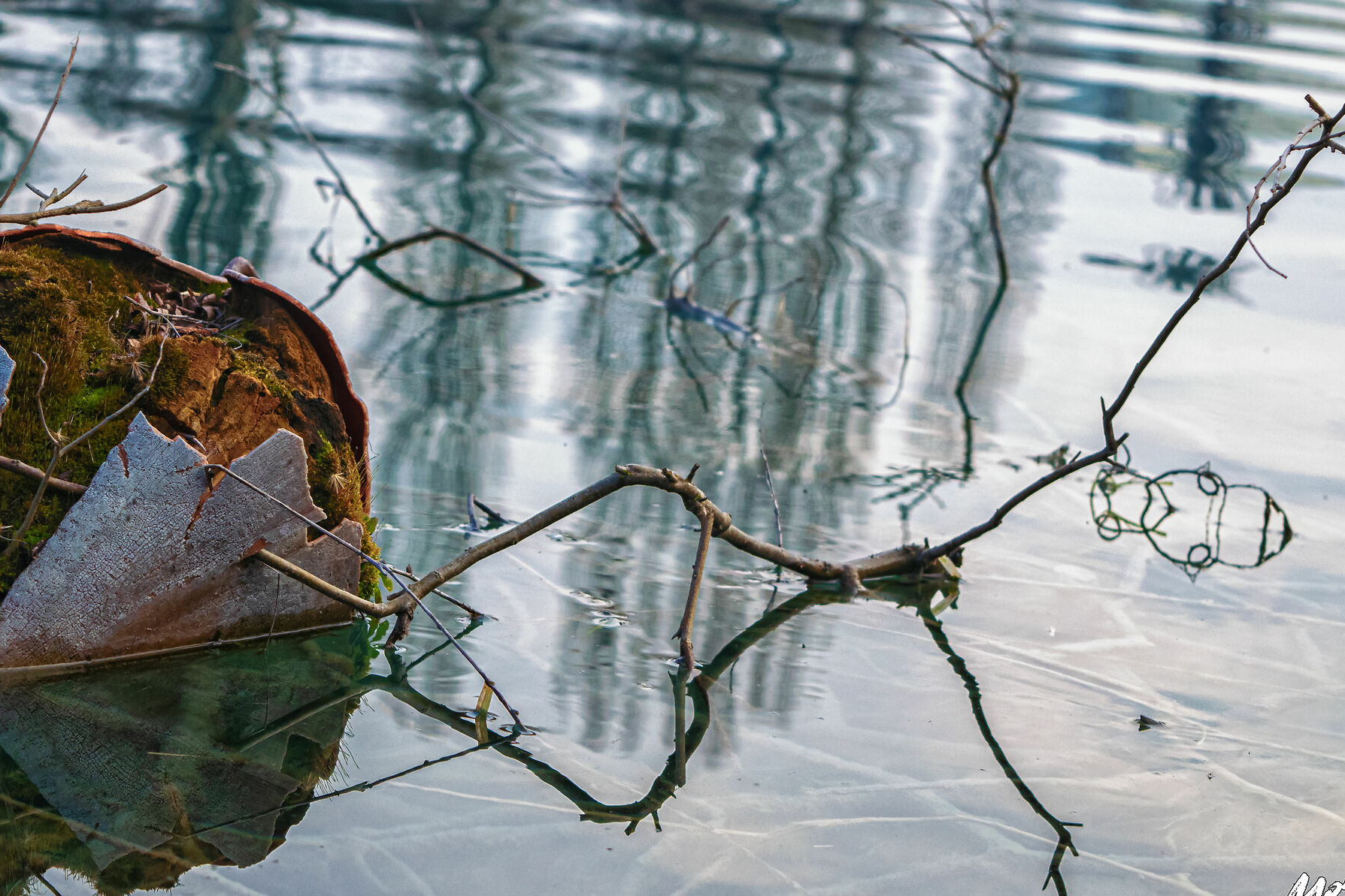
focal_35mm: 111
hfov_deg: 18.5
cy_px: 397
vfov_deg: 12.4
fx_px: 4135
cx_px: 570
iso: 250
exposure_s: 1/250
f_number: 5.6
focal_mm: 55
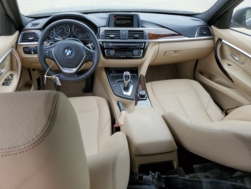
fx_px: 189
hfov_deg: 67.3
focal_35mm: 26
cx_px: 126
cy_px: 94
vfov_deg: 53.1
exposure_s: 1/385
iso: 50
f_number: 1.5
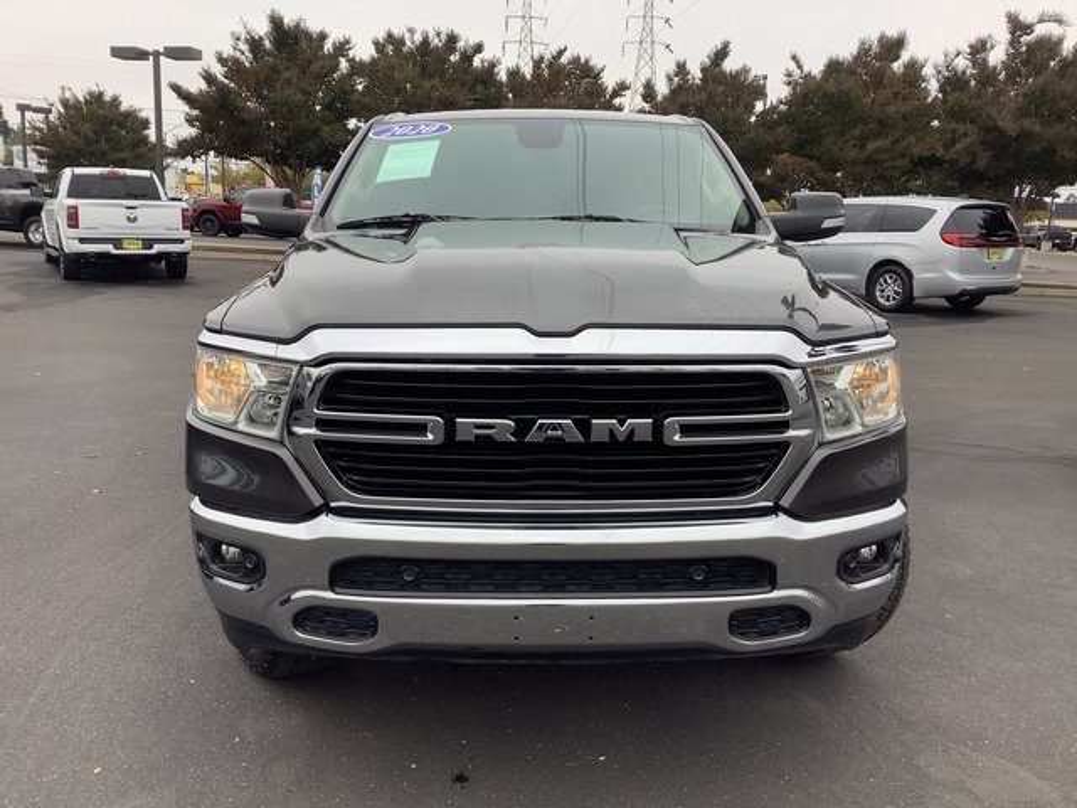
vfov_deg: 45.4
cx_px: 538
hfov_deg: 58.4
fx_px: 964
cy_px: 404
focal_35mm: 31
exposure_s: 1/226
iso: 25
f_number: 2.4
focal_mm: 3.3
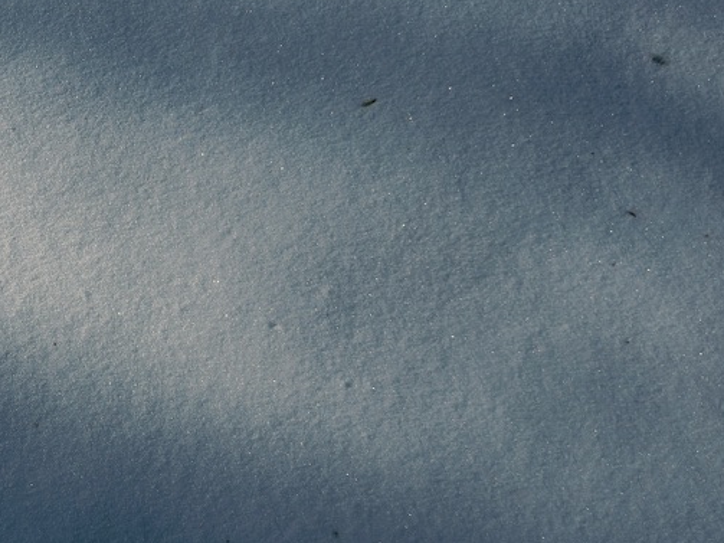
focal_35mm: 59
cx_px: 37
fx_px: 1234
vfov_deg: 24.8
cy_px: 307
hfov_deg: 30.8
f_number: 1.78
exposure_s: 1/13158
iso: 64
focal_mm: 6.76
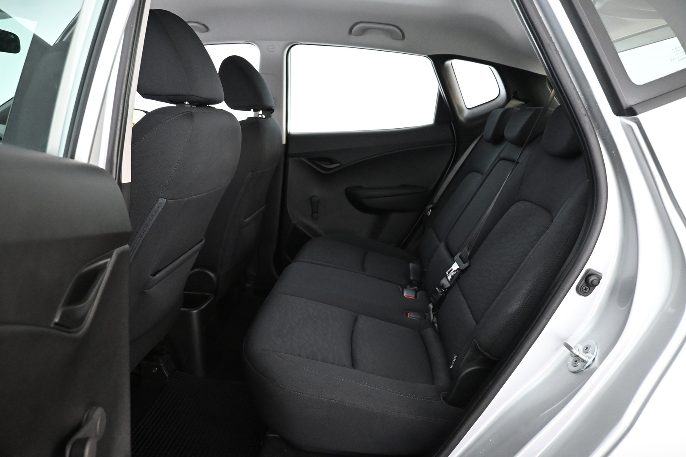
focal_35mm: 24
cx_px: 343
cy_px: 228
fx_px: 457
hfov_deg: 73.7
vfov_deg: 53.1
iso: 4000
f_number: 3.5
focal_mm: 16
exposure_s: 1/60
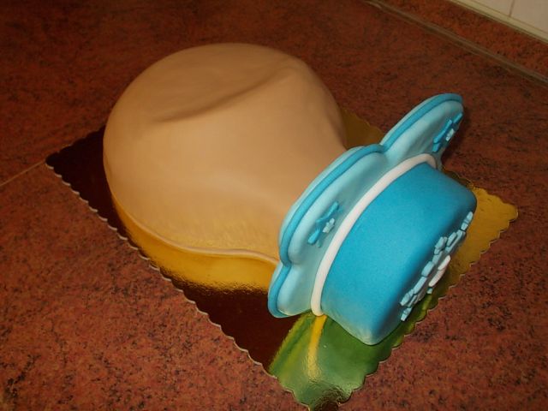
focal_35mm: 38
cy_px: 206
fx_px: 602
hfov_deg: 49.0
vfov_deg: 37.7
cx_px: 274
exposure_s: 1/30
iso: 200
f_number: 3.1
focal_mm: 5.3
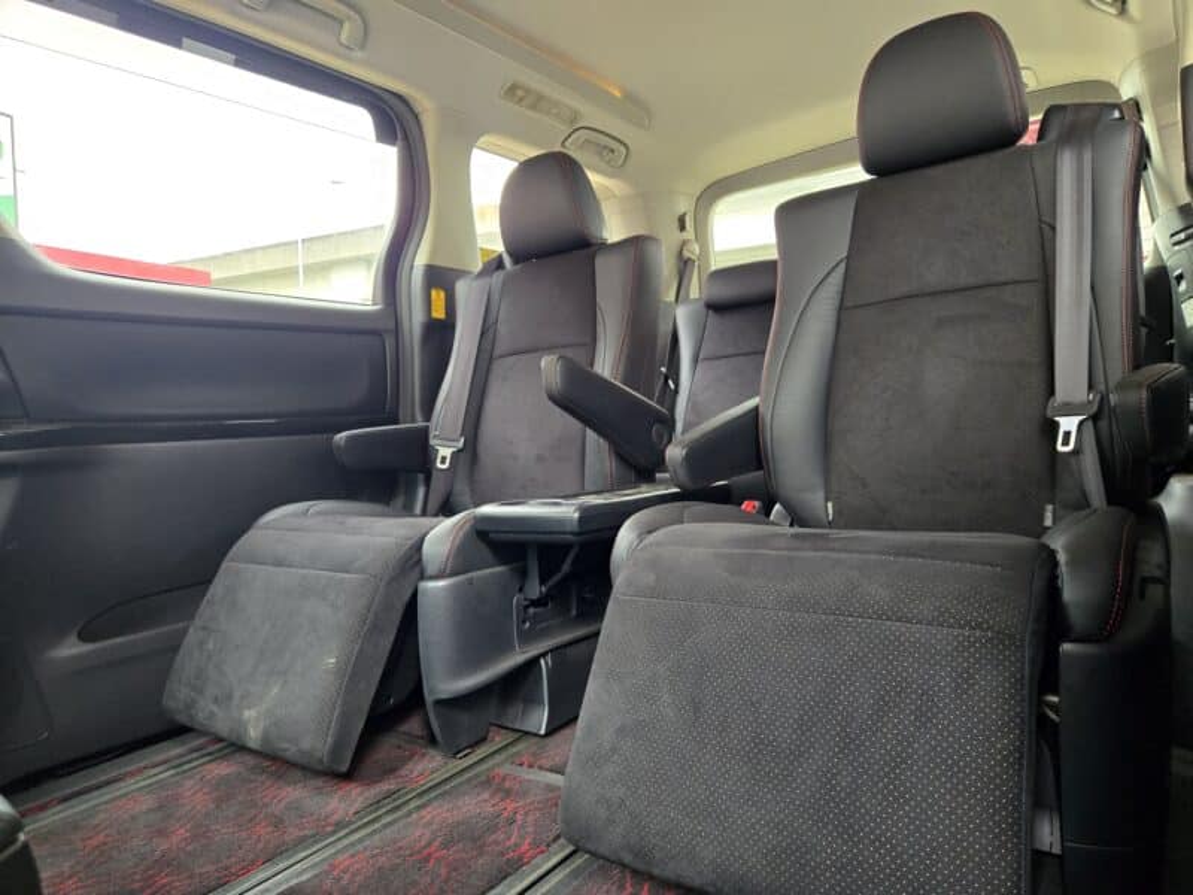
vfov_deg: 58.9
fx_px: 793
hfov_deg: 73.9
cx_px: 596
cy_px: 448
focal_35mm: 23
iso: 500
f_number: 1.8
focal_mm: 5.4
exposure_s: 1/100
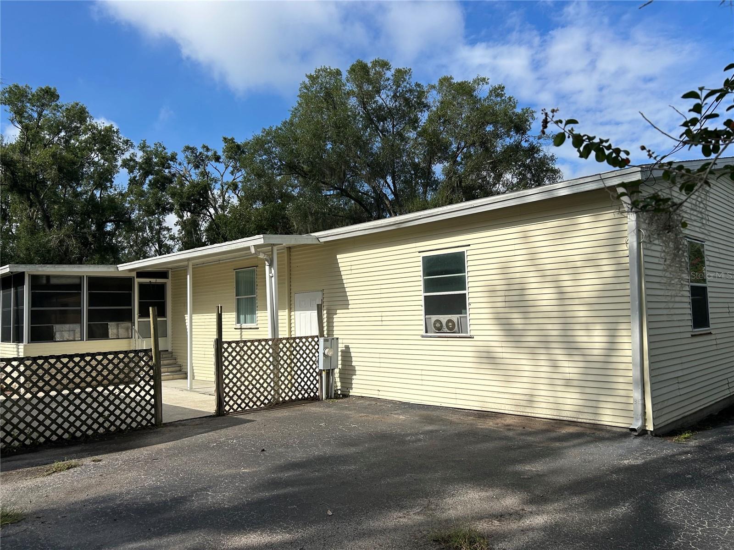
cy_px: 275
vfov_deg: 53.1
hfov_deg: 67.3
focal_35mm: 26
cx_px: 367
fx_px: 551
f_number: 1.5
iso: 50
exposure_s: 1/6579
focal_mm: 5.7
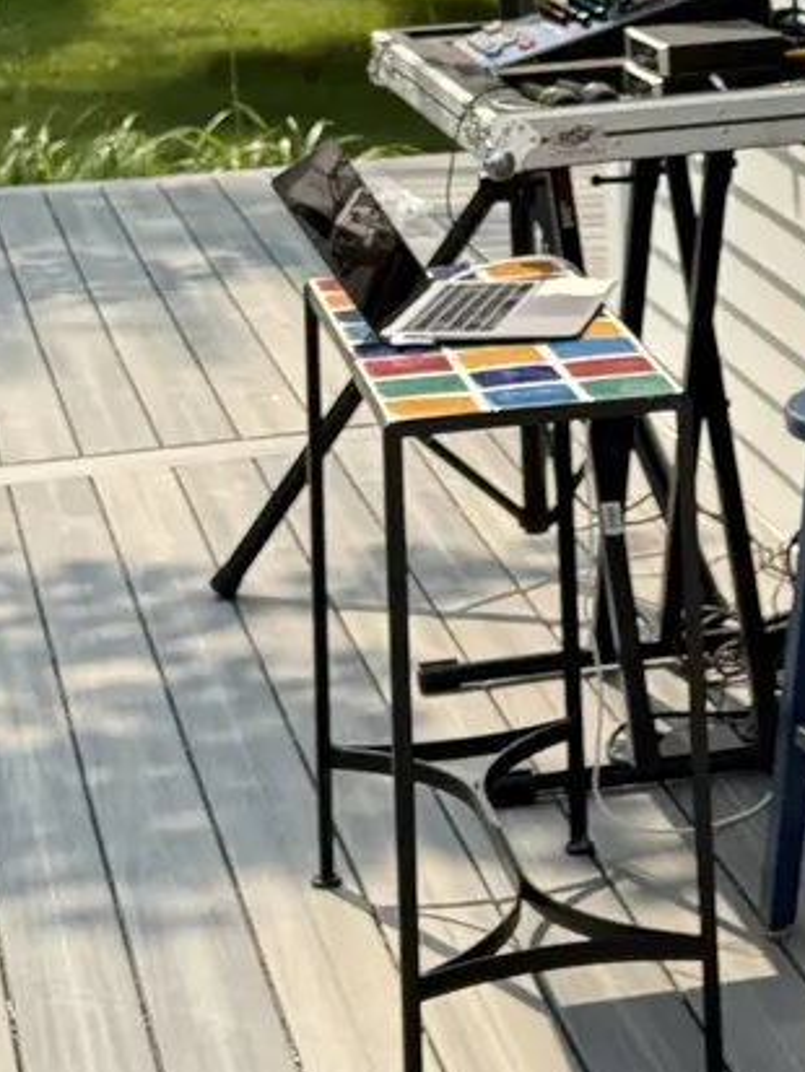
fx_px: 3843
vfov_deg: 15.4
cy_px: -141
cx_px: 1008
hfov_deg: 11.7
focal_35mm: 124
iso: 100
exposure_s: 1/2865
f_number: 1.78
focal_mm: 6.76
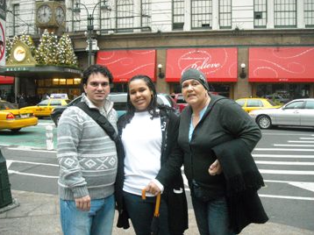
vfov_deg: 39.6
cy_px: 115
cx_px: 153
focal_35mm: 36
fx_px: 326
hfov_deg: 51.4
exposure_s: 1/161
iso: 565
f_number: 2.8
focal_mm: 5.7
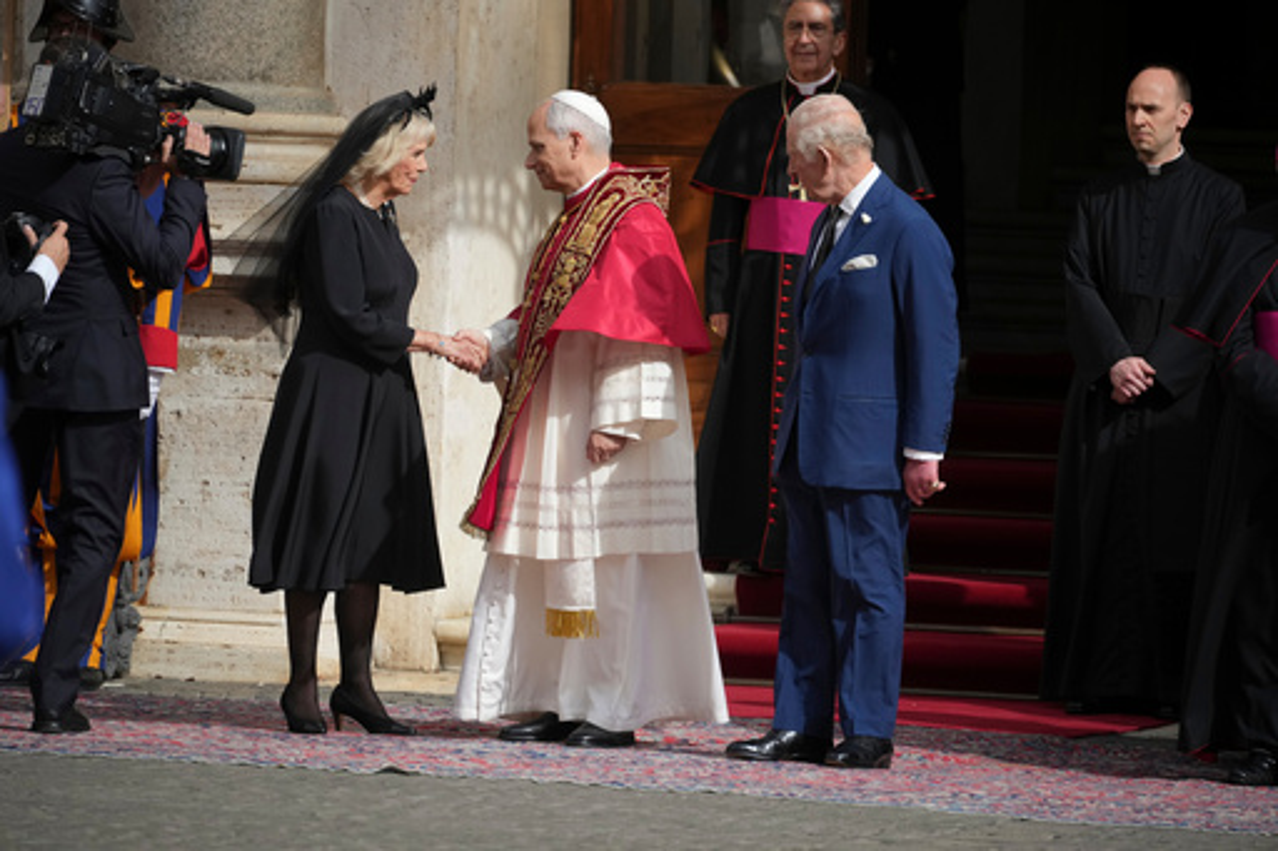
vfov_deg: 3.4
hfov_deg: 5.2
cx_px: 639
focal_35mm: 400
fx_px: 14195
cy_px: 426
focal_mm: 400
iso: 800
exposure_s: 1/2500
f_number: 5.6
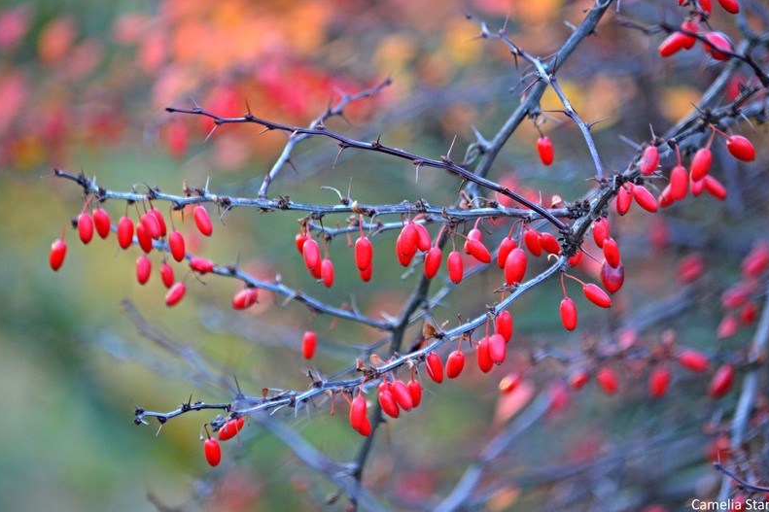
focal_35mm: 318
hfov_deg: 6.5
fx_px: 6791
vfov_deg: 4.3
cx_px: 384
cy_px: 256
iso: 1800
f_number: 5.3
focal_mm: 210
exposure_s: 1/250
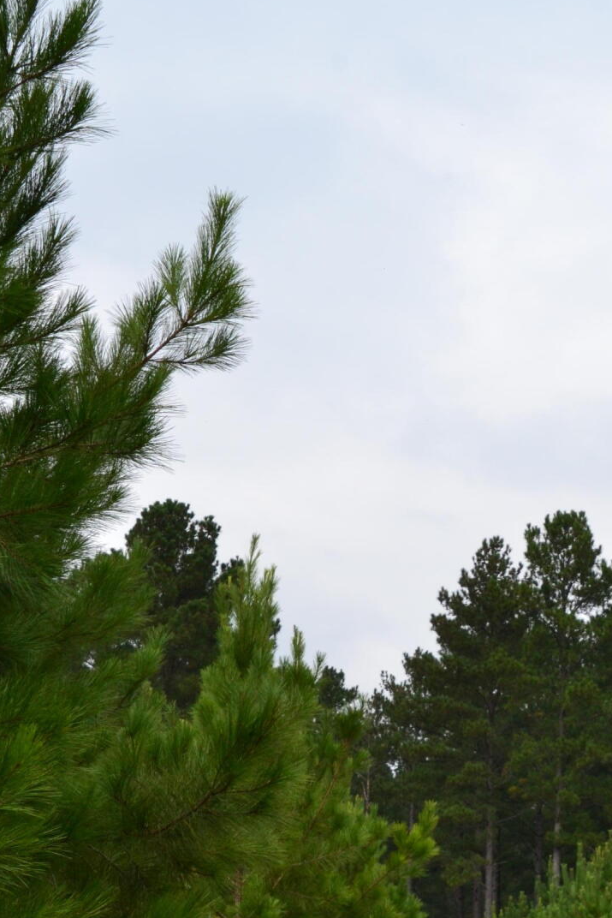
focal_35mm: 98
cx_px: 527
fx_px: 2496
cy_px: 713
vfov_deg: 20.6
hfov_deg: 13.9
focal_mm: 35
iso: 400
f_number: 11
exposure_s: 1/320
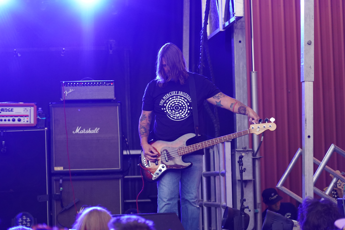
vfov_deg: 13.0
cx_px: 172
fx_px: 1006
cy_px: 115
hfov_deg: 19.5
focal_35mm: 105
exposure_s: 1/160
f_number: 4
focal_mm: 105
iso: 5000
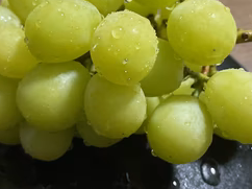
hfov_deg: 43.6
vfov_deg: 33.4
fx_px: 313
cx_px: 99
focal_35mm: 43
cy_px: 70
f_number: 1.6
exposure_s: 1/60
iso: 400
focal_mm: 4.2
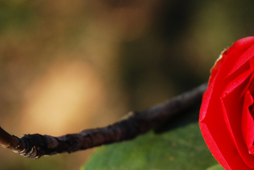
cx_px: 223
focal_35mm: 315
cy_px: 146
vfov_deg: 4.4
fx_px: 2226
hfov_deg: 6.5
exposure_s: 1/100
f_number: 7.1
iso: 100
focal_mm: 85
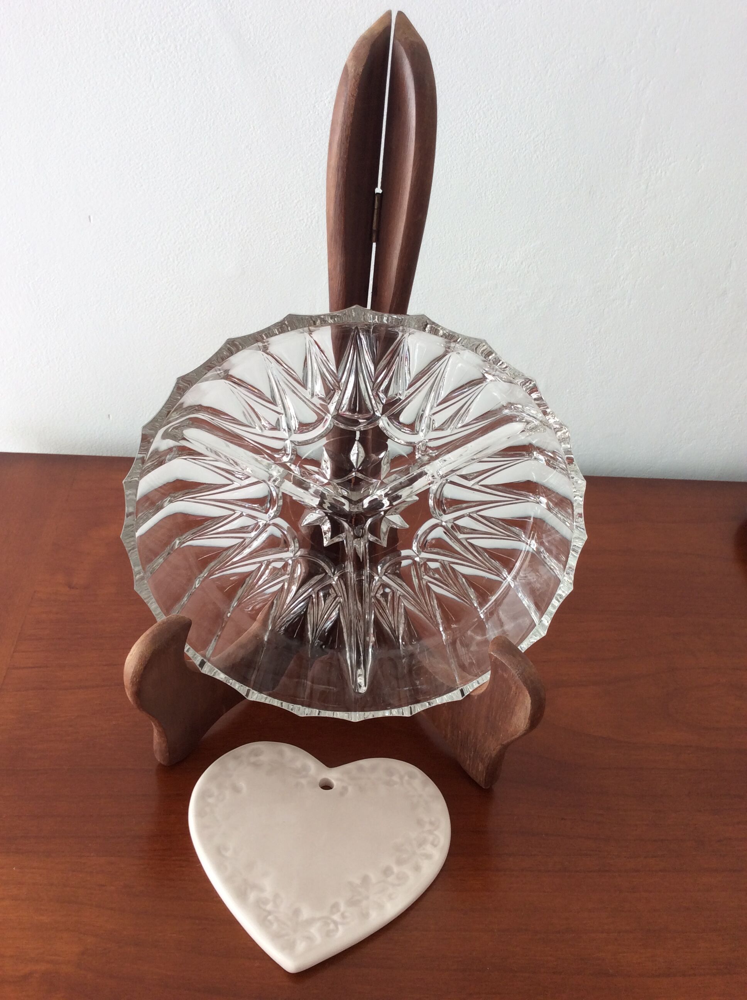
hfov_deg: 44.1
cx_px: 374
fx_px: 923
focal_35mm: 32
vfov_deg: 56.9
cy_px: 500
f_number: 2.4
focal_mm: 3.3
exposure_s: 1/50
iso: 32
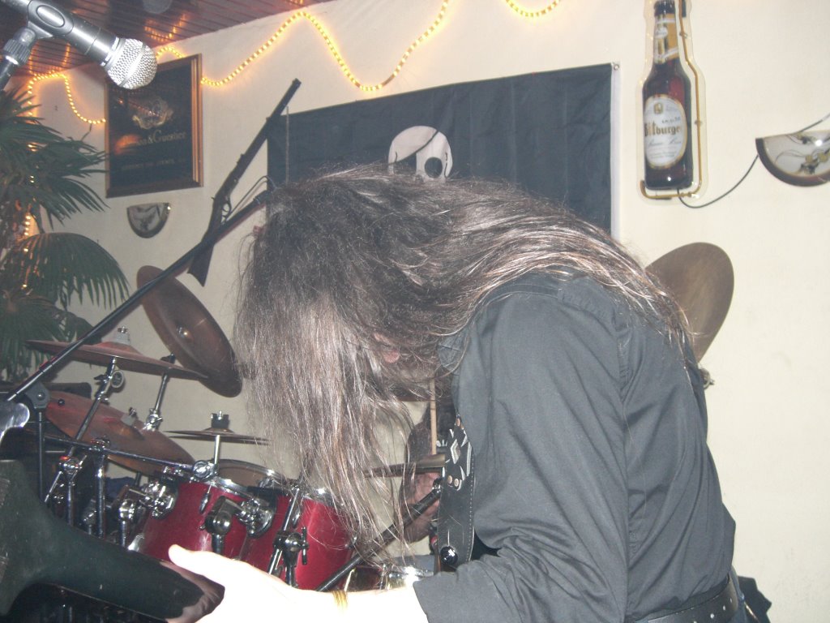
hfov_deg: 49.0
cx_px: 415
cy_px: 312
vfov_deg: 37.7
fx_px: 911
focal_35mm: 38
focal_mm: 7.9
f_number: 2.8
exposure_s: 1/60
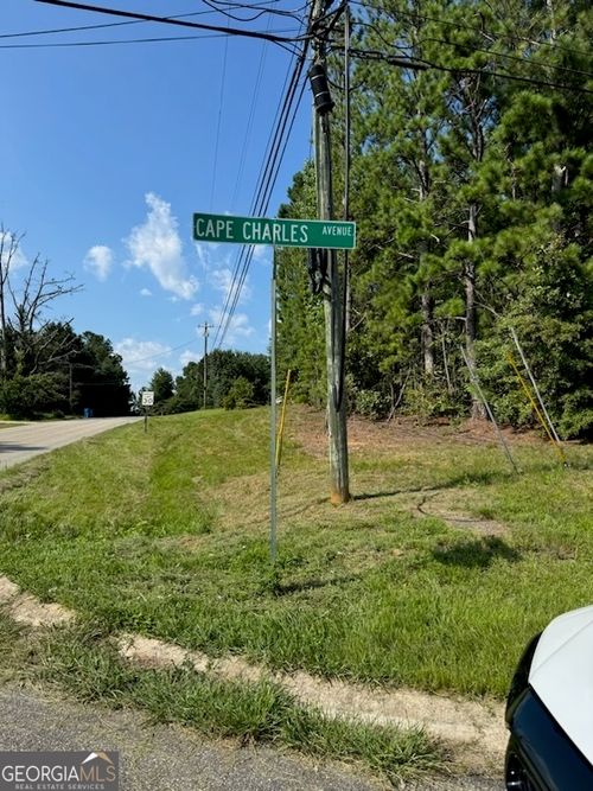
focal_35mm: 24
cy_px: 396
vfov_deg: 71.6
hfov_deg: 56.8
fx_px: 548
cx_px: 296
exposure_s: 1/4310
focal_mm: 6.76
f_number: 1.78
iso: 80
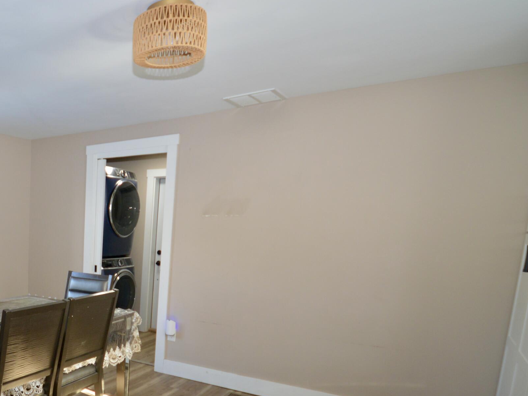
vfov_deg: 49.4
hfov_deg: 56.3
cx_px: 51
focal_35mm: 27
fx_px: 412
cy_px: 294
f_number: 4.5
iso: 400
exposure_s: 1/80
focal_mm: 10
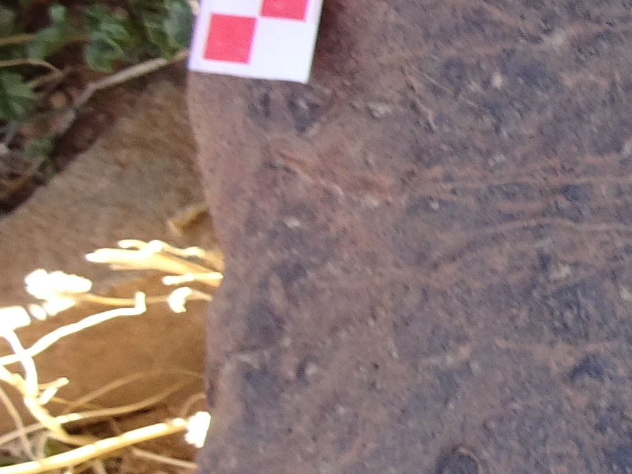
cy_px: 5
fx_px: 2008
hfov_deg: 14.0
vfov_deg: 13.3
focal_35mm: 110
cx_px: 1388
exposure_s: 1/60
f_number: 3.5
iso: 80
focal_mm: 4.1
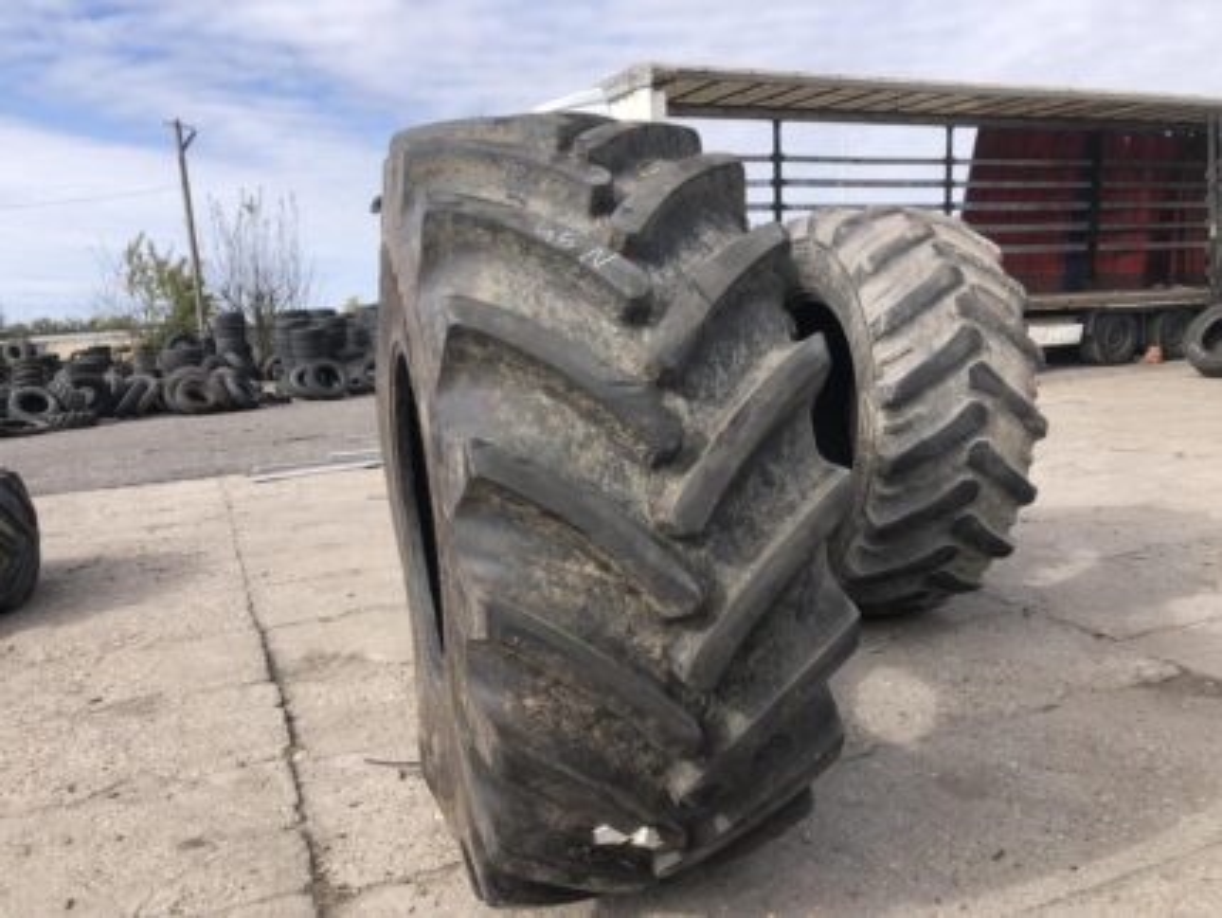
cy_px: 459
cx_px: 611
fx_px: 989
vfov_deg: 49.8
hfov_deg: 63.4
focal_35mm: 28
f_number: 1.8
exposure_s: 1/1143
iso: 20
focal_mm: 3.99
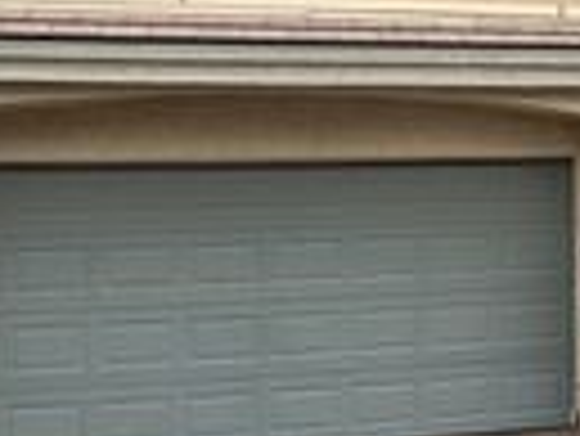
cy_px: -43
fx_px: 1560
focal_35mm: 93
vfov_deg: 15.5
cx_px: 710
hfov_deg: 19.7
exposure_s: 1/4348
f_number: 1.78
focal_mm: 6.86
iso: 80
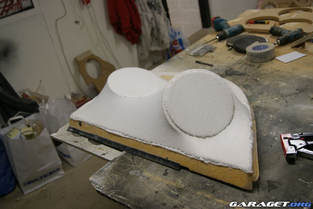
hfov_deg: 53.1
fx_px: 313
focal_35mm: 36
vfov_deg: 36.9
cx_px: 156
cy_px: 104
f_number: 4
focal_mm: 24
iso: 160
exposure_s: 1/40
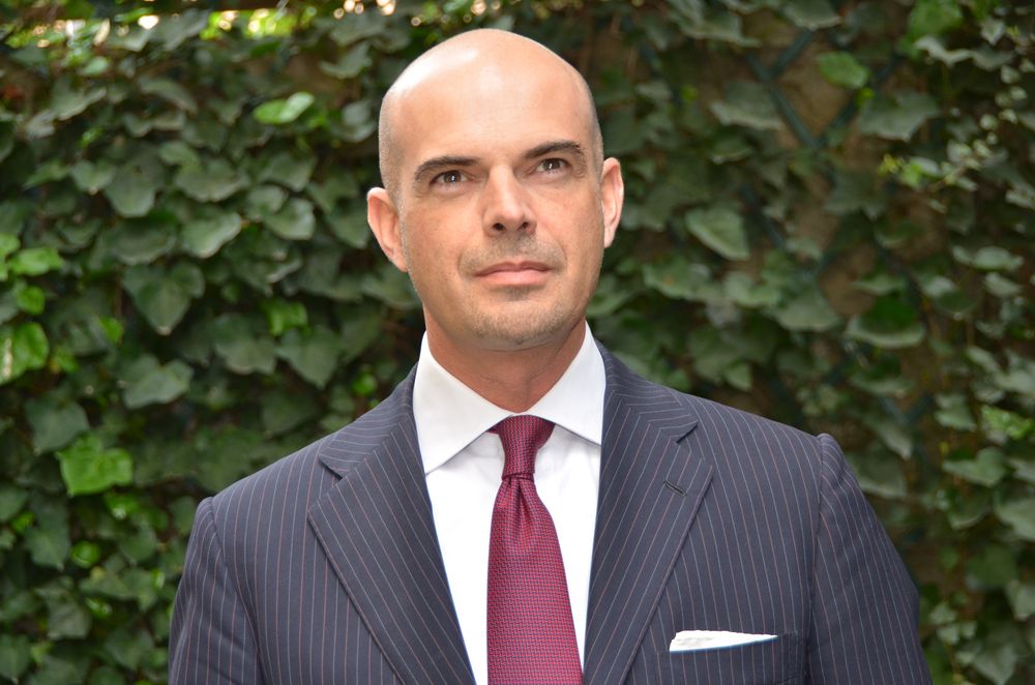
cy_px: 342
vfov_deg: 17.4
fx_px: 2238
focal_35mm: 78
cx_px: 518
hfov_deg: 26.0
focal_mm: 52
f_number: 4.8
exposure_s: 1/100
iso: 400
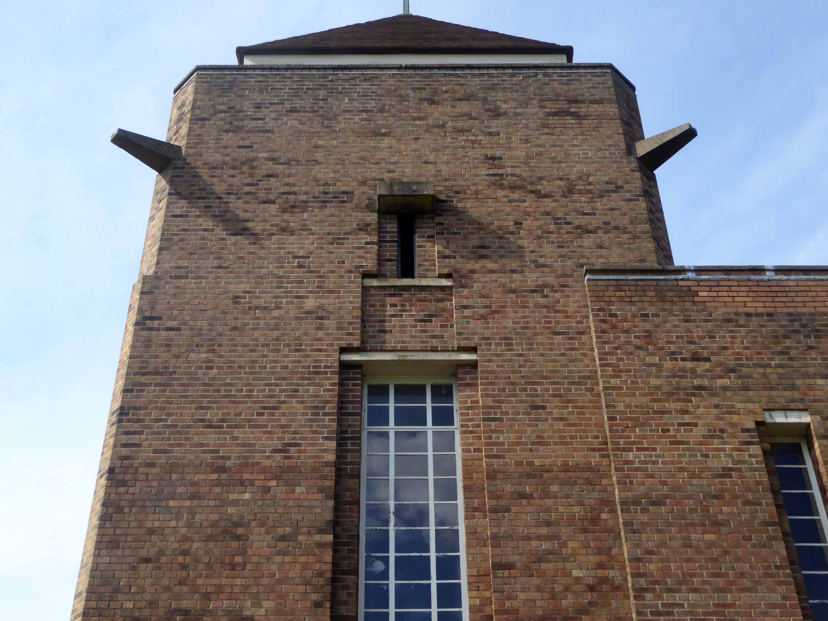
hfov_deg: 40.4
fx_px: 1124
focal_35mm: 47
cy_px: 310
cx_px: 414
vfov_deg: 30.9
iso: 400
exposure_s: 1/1300
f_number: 4
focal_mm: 8.4
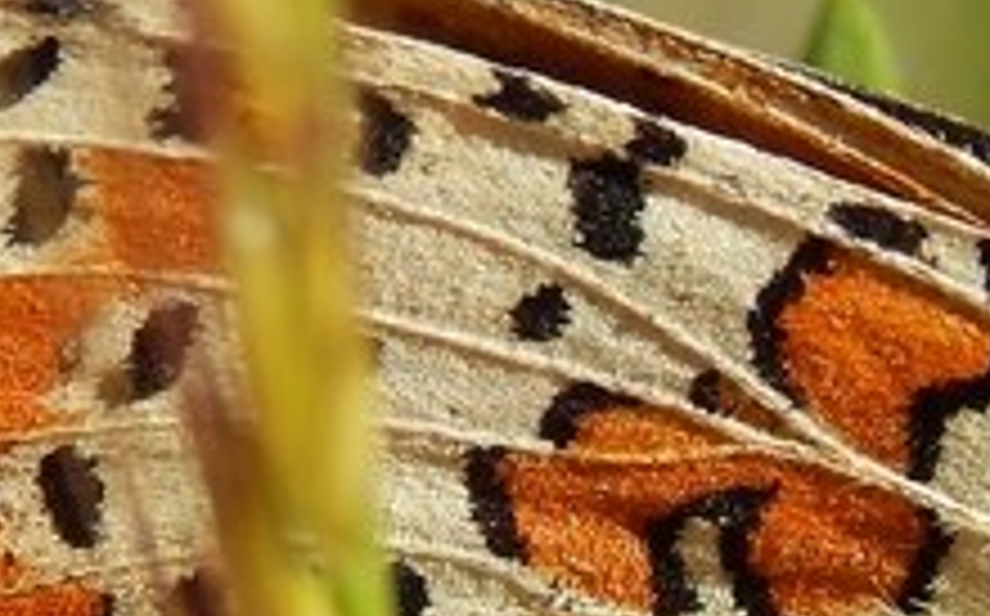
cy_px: 607
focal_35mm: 443
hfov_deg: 4.7
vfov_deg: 3.0
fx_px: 11940
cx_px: 646
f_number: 4.6
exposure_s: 1/640
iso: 125
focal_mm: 20.5
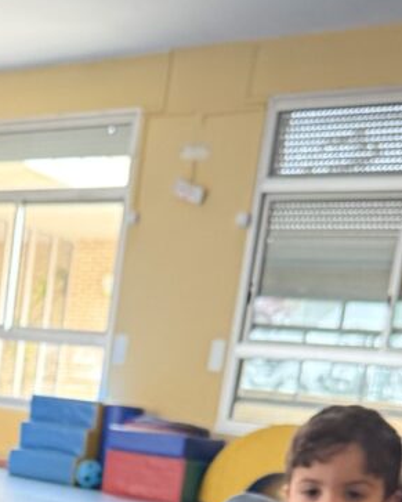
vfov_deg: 25.3
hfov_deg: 22.4
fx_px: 980
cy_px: 628
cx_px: 14
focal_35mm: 66
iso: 320
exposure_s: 1/60
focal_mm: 6.76
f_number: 1.78
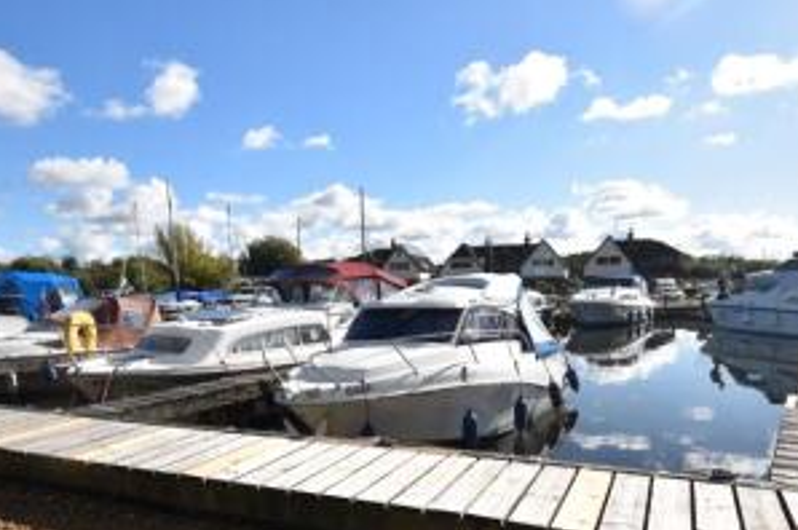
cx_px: 407
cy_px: 403
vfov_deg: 50.6
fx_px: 531
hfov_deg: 73.8
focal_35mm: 24
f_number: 10
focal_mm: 10
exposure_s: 1/400
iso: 200
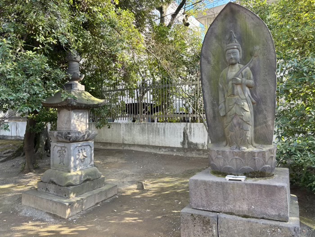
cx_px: 158
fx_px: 237
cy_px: 118
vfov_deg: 53.1
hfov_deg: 67.3
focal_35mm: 26
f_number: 1.6
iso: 64
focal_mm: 5.96
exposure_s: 1/166
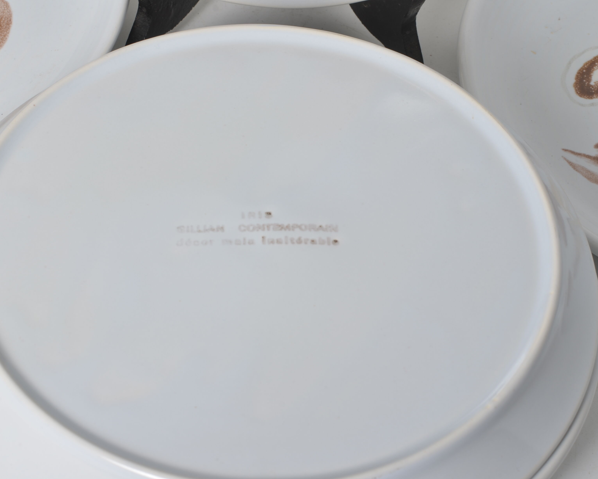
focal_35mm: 85
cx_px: 255
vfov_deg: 18.1
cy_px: 240
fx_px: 1505
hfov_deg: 22.5
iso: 100
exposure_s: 1/125
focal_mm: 50
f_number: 11
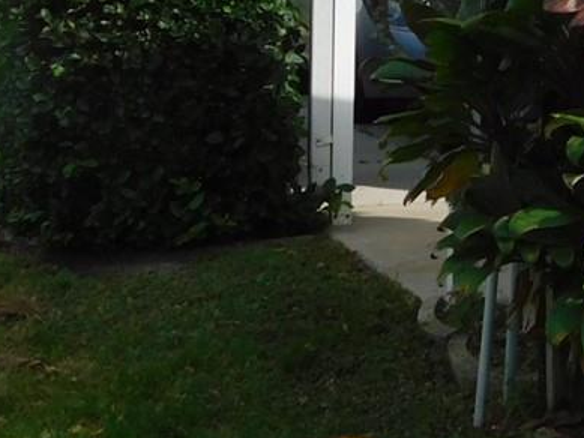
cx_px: 989
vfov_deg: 9.8
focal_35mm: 148
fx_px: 2498
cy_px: -183
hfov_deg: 12.4
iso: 125
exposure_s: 1/640
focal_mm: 6.3
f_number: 3.5
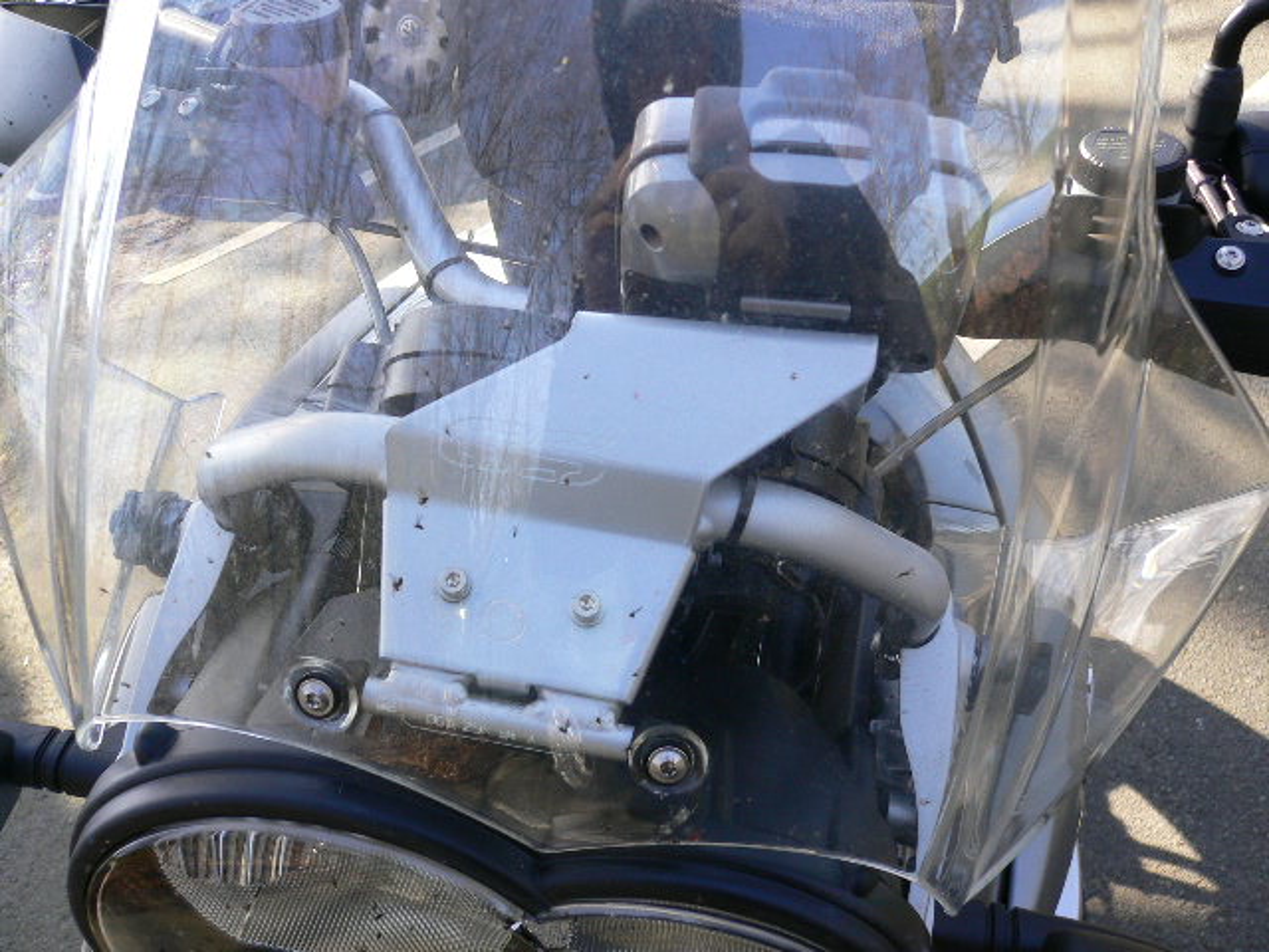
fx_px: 1503
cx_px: 634
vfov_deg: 35.1
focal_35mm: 41
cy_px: 476
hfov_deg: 45.8
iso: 80
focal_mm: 6.8
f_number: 3.1
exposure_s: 1/125
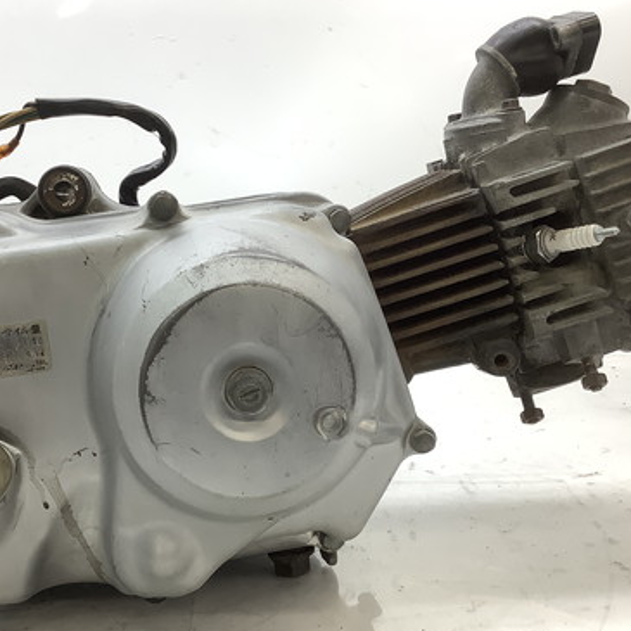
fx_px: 928
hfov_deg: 37.4
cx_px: 242
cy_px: 313
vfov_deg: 37.6
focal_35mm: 45
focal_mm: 3.3
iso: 80
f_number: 2.4
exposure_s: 1/120
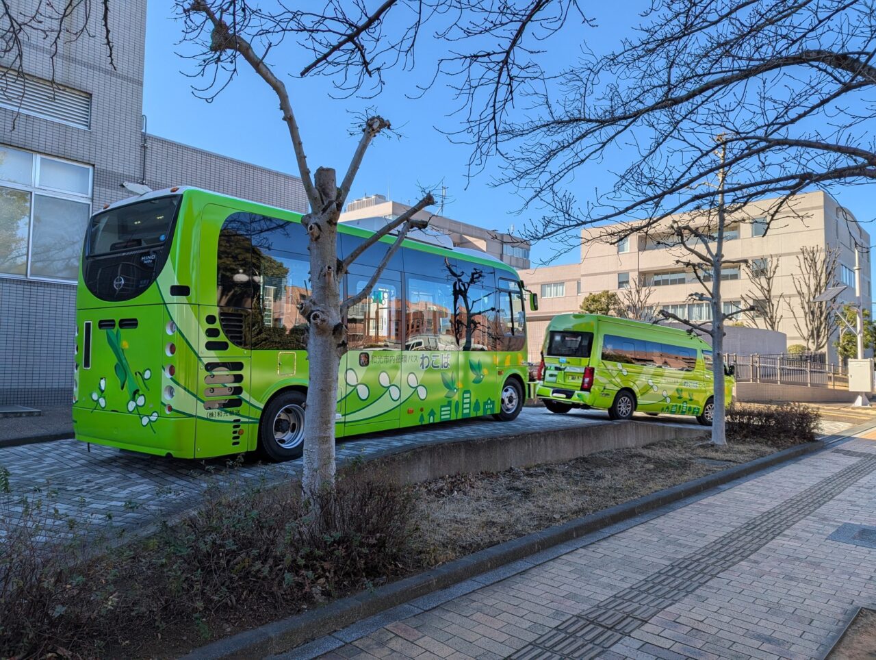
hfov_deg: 71.5
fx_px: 608
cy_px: 330
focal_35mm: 24
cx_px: 438
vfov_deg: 56.9
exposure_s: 1/1143
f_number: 1.85
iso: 45
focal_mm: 6.81
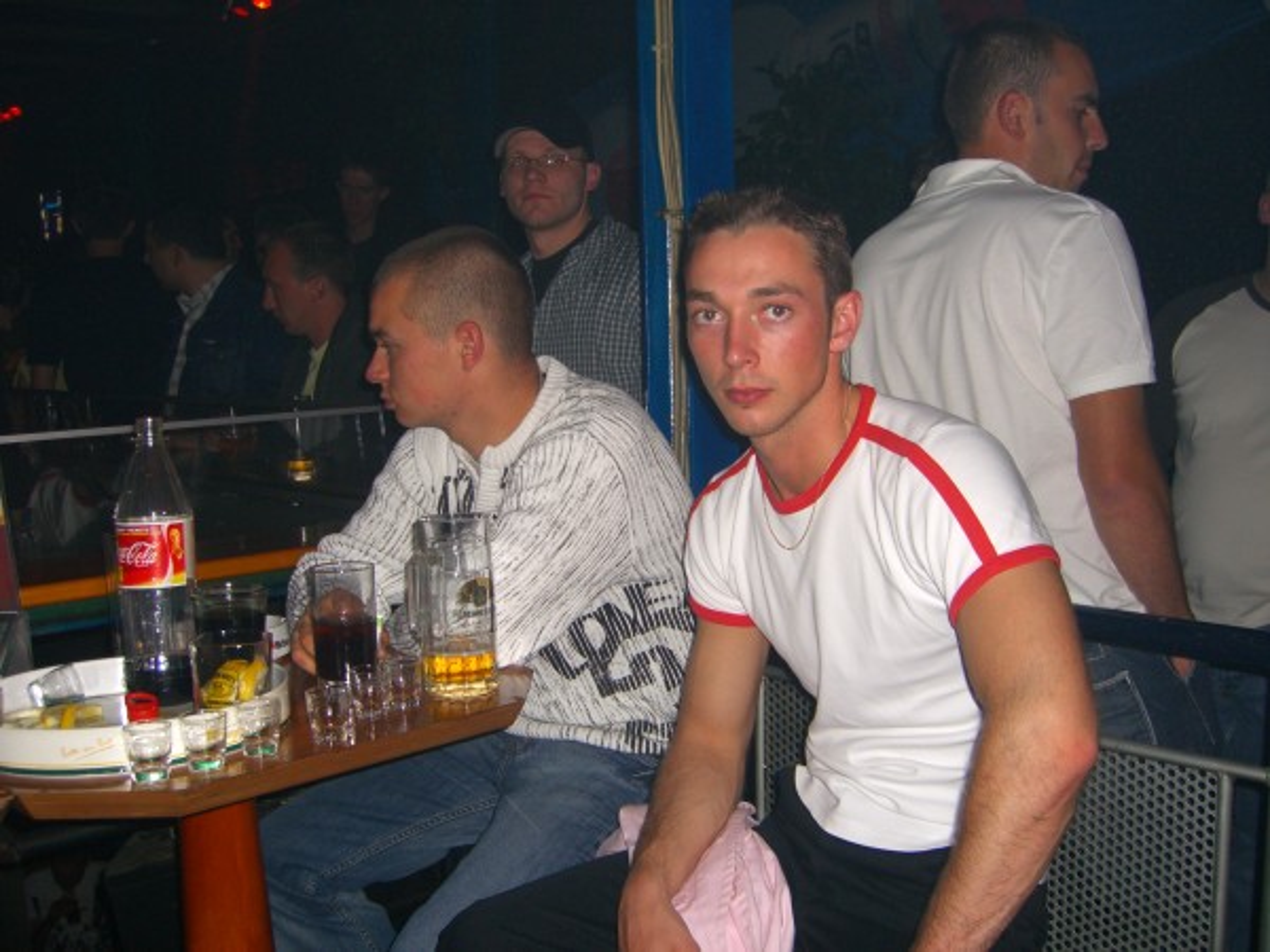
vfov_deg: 37.7
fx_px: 1394
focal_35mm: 38
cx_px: 635
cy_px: 476
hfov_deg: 49.0
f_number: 2.8
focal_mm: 7.9
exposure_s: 1/60
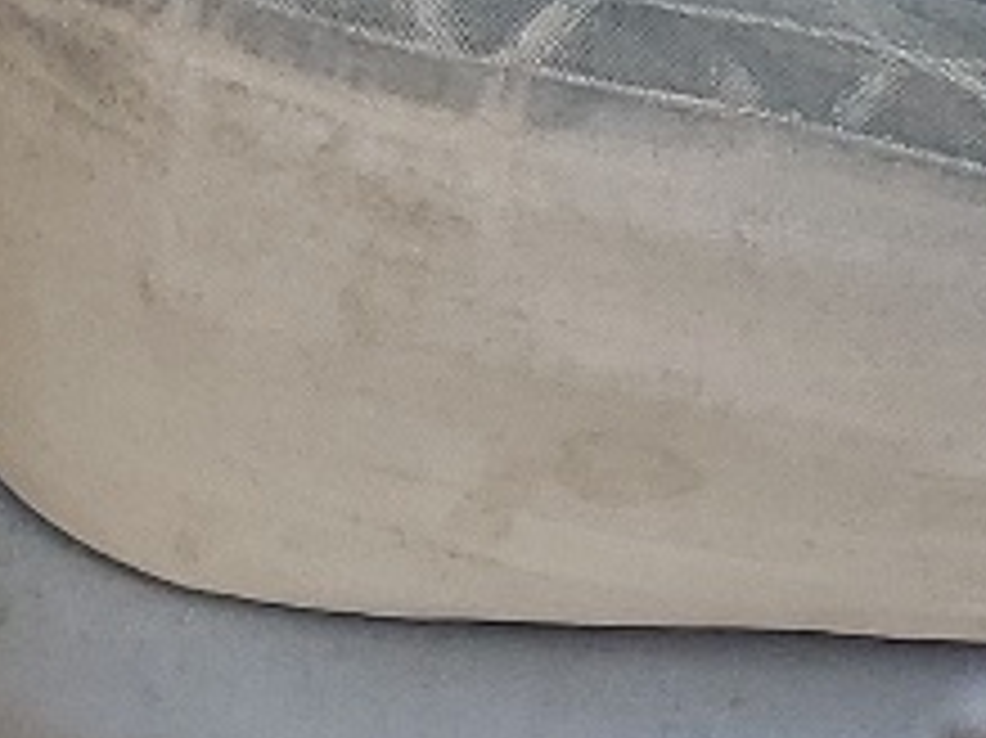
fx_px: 5409
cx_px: 477
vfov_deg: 7.1
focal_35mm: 190
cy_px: -1346
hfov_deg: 10.4
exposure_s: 1/833
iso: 50
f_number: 1.5
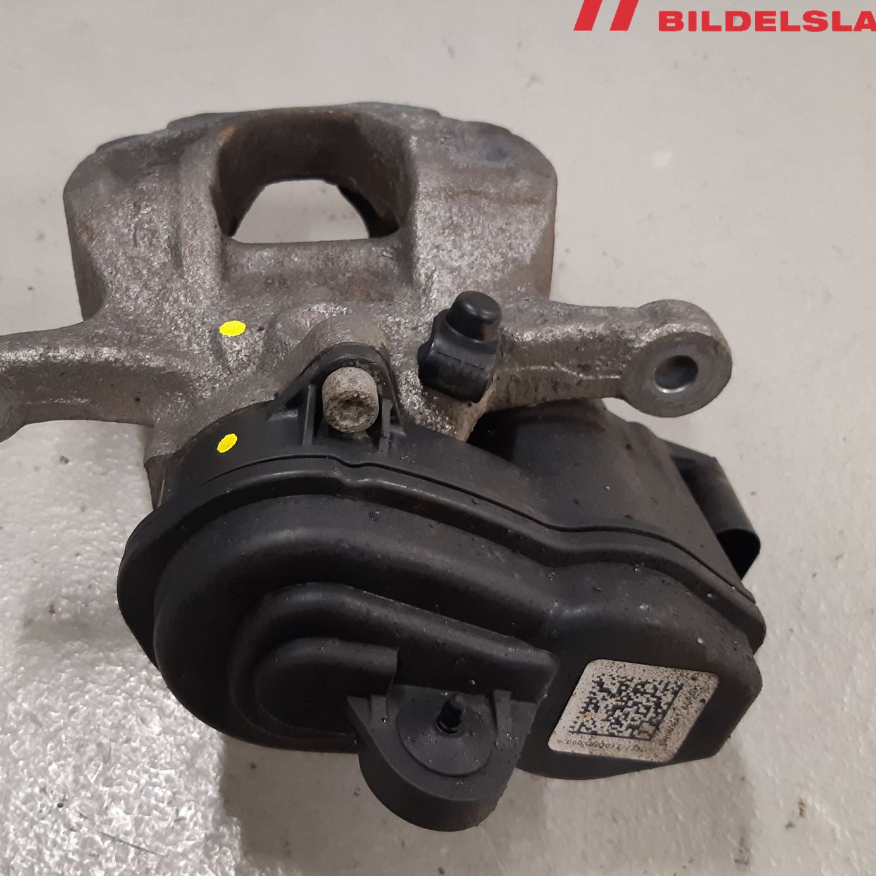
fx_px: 973
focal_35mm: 34
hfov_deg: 47.9
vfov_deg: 48.4
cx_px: 314
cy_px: 410
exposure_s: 1/50
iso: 160
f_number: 1.7
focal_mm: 3.93
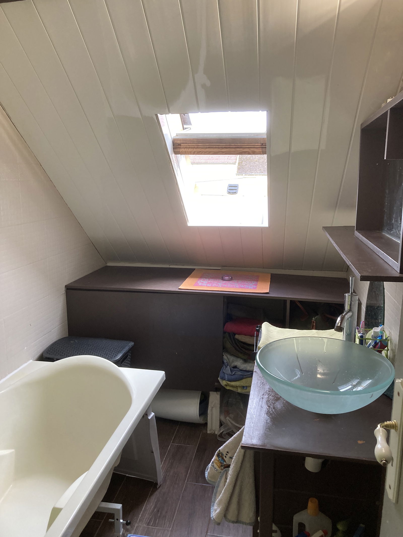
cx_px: 202
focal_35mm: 28
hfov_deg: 49.7
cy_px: 268
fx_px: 435
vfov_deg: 63.4
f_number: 1.8
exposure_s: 1/60
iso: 125
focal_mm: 3.99
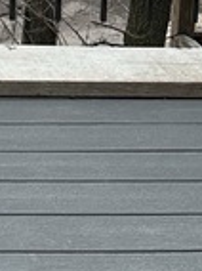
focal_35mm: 183
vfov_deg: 10.4
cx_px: -223
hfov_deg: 7.7
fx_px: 1428
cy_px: -168
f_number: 1.78
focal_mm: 6.86
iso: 80
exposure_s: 1/1473
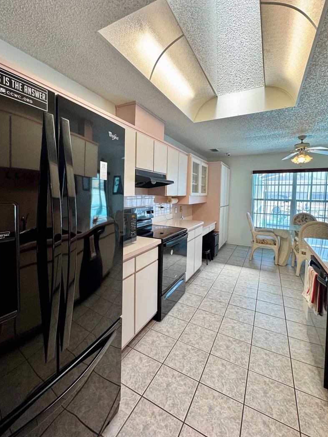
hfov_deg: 78.1
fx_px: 202
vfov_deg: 94.3
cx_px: 154
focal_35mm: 16
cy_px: 203
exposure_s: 1/120
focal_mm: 2.22
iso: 125
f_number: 2.2
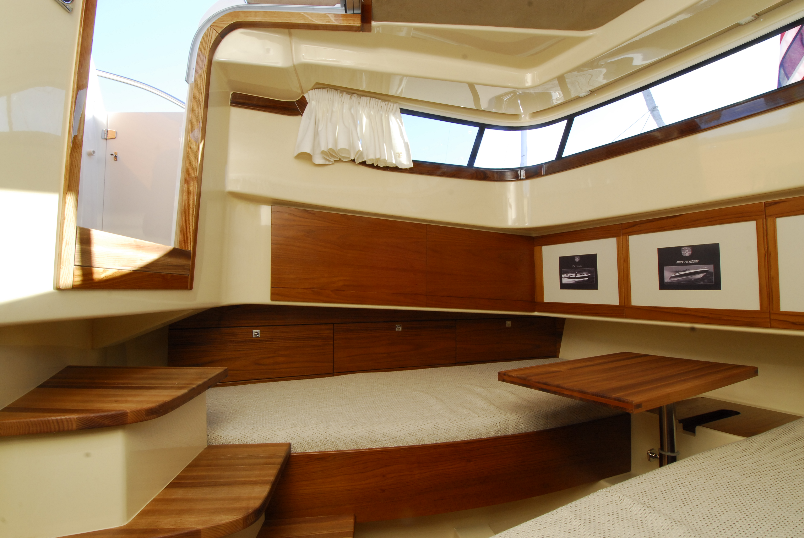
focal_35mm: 18
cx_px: 402
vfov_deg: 67.5
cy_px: 269
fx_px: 402
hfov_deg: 89.9
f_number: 16
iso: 400
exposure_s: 1/25
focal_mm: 12
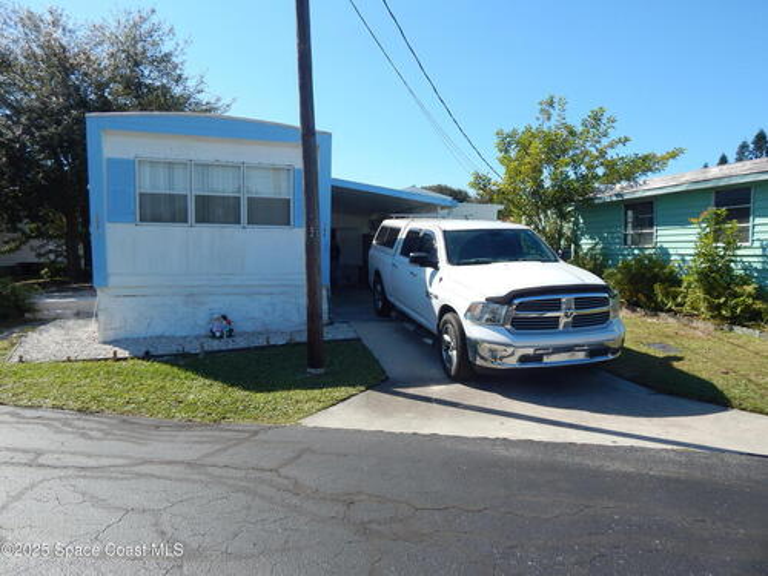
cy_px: 288
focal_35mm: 22
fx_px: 488
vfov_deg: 61.1
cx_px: 384
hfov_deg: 76.4
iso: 125
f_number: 6
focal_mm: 4
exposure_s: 1/500
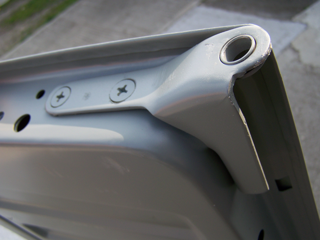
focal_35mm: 38
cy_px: 120
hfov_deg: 49.0
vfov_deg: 37.7
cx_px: 160
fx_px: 351
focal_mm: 6.3
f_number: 2.8
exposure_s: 1/320
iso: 64
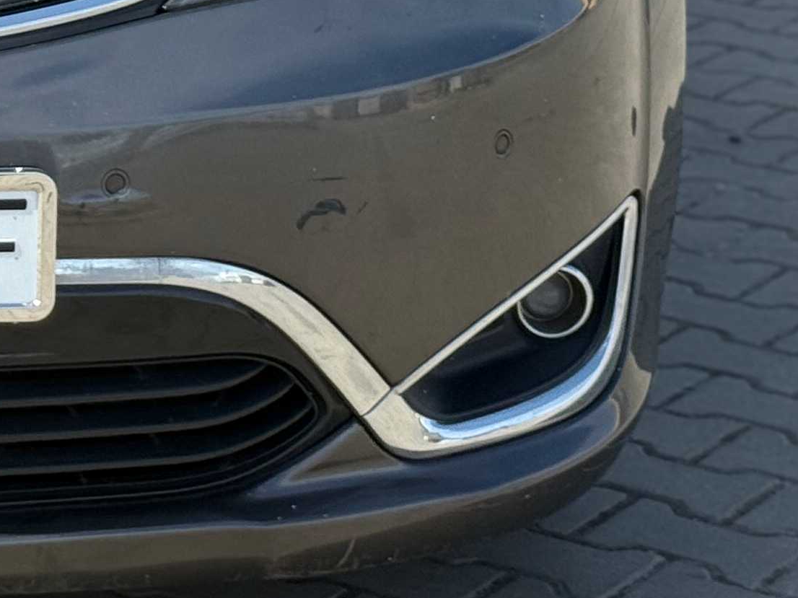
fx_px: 4033
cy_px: -216
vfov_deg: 8.3
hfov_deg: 10.9
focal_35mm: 175
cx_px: -402
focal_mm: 6.76
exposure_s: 1/3534
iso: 100
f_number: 1.78
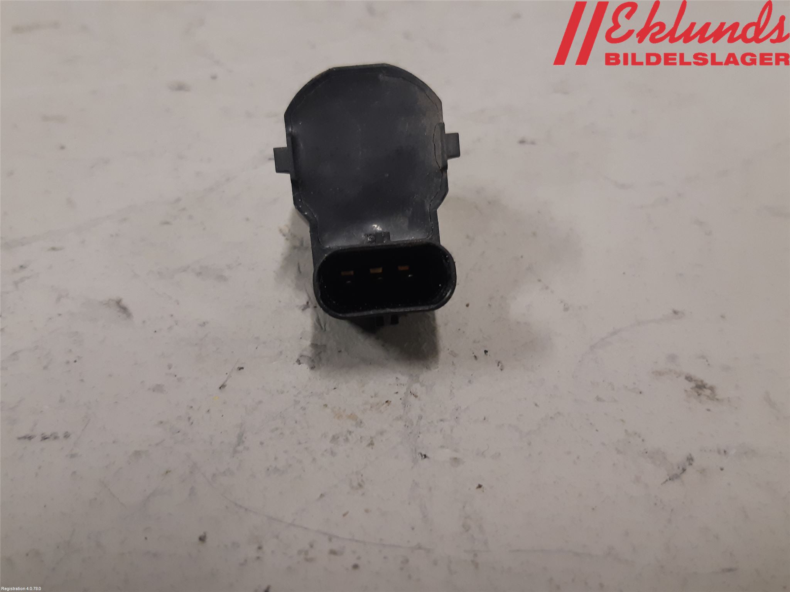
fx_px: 593
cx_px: 395
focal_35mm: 26
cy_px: 296
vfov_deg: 53.1
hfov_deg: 67.3
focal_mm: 3.93
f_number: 1.7
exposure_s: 1/50
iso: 160
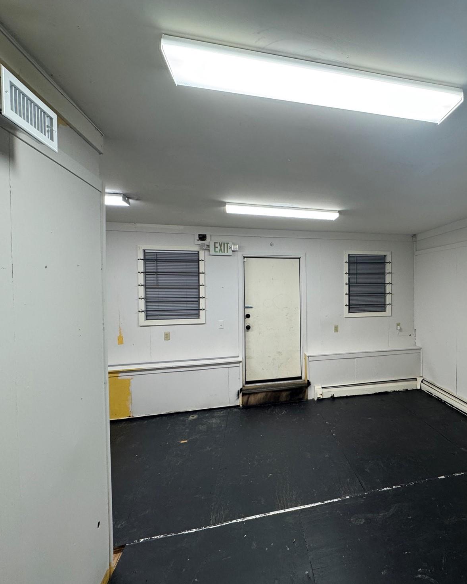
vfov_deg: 83.3
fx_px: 328
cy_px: 295
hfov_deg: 66.5
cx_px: 349
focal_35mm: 19
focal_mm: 2.22
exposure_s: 1/120
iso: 160
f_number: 2.2
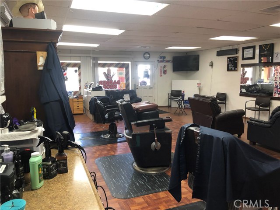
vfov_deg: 49.7
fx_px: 226
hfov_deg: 63.4
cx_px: 140
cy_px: 105
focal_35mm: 28
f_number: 1.8
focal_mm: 3.99
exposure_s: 1/24
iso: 40
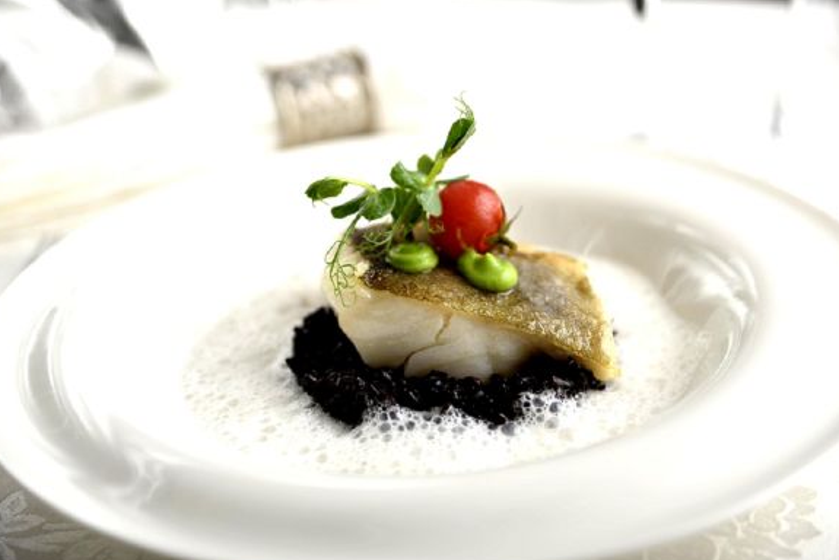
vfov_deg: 18.7
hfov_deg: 27.7
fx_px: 1702
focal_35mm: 73
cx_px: 422
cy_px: 287
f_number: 3.5
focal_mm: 70
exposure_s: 1/200
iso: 100
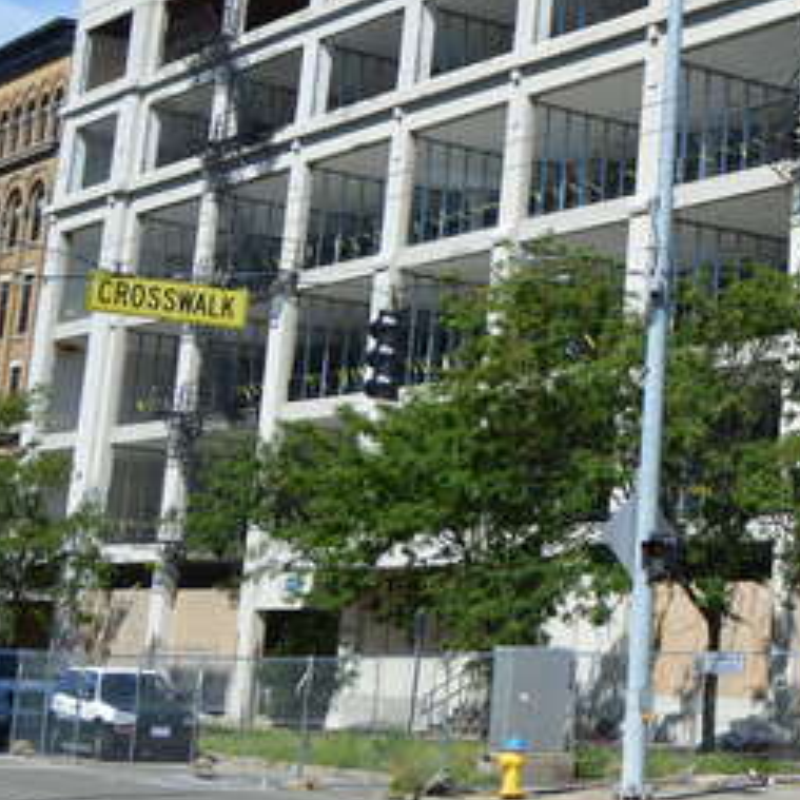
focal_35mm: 85
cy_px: 55
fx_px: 2222
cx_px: 1097
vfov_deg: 20.0
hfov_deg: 18.7
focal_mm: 22
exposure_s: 1/320
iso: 100
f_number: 9
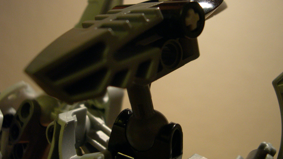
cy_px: 65
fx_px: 315
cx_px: 141
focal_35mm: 42
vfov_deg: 28.3
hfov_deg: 48.4
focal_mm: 8
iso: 400
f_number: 2.8
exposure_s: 1/39.6
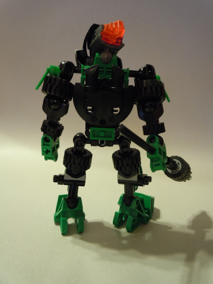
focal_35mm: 28
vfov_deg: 63.4
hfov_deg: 49.7
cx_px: 106
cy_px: 142
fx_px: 230
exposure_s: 1/10
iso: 400
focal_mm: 5
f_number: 3.7
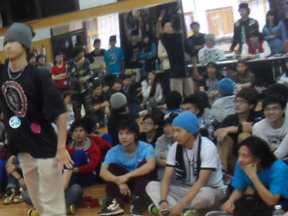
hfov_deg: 28.0
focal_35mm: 64
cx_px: -16
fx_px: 532
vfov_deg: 22.6
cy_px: 176
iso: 400
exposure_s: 1/20
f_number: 3.3
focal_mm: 4.2
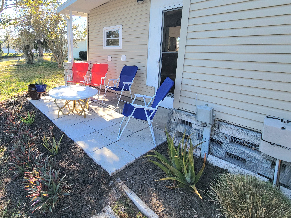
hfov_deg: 85.8
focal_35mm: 18
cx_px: 107
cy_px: 83
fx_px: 151
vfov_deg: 70.5
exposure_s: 1/588
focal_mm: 2.2
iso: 50
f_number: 2.2
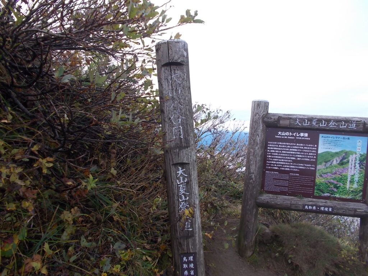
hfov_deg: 67.3
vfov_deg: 53.1
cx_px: 184
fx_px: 276
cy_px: 138
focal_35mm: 26
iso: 80
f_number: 3.2
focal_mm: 4.6
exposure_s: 1/400
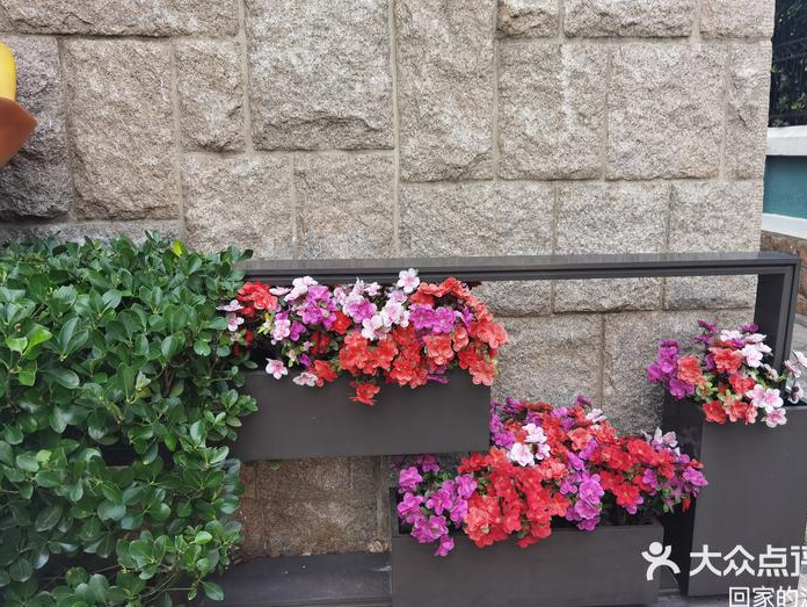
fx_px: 653
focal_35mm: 28
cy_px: 306
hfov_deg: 63.4
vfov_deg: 49.8
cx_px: 409
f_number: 1.9
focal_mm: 6.71
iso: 50
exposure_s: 1/270
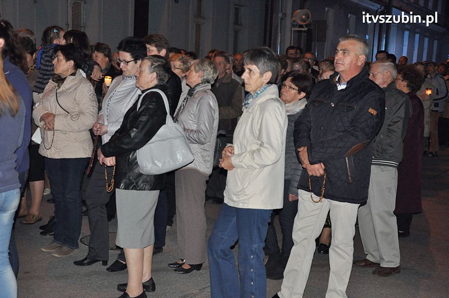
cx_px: 224
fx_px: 748
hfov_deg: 33.4
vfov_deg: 22.6
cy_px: 149
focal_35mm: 60
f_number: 5
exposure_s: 1/60
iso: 2000
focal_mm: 40
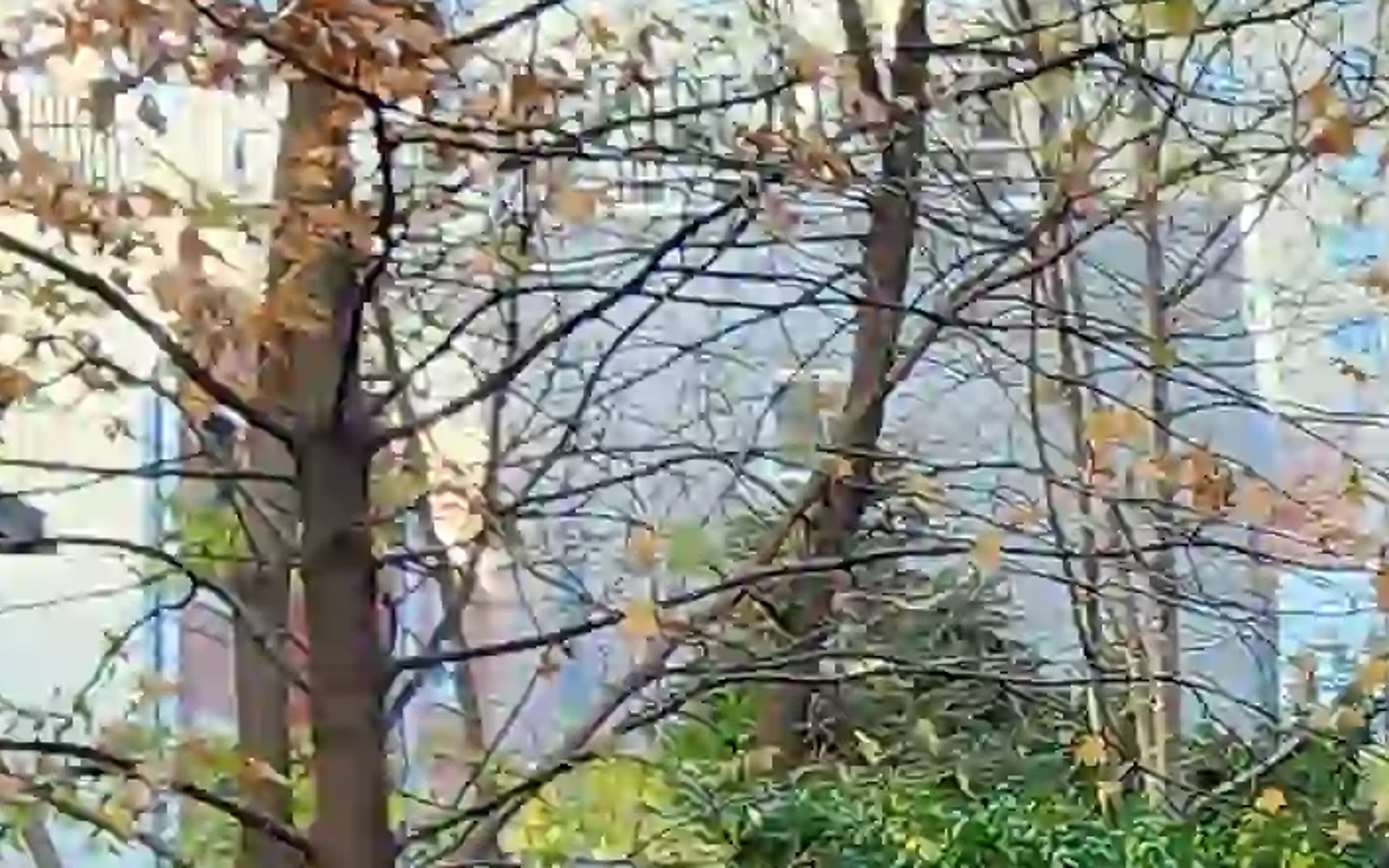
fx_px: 2953
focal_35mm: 78
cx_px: 1613
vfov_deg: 15.6
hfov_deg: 24.3
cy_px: 1237
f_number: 2.2
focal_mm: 2.2
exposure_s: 1/120
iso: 80
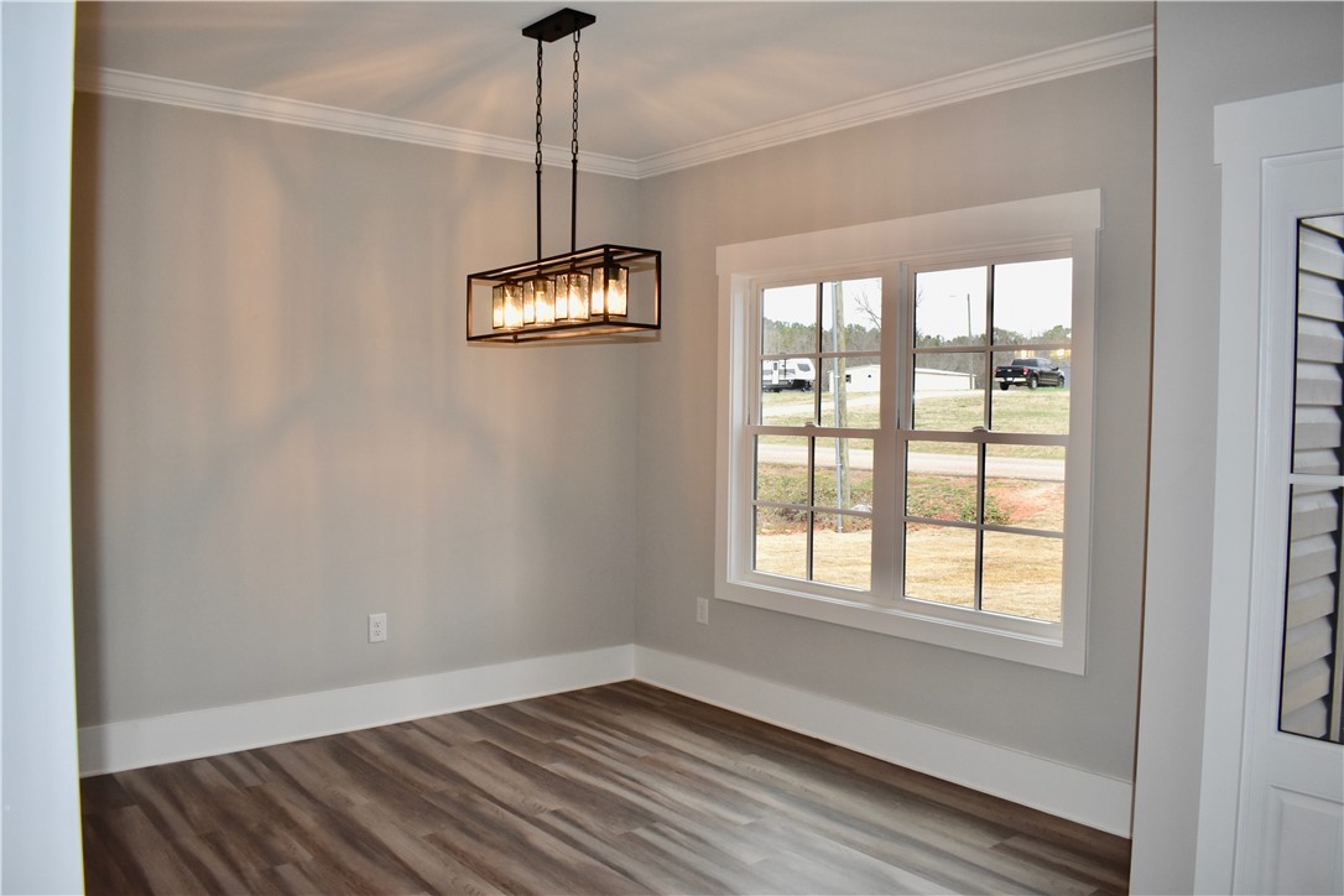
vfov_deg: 47.9
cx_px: 672
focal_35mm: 27
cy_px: 448
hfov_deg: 67.4
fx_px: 1008
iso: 800
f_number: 5
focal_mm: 18
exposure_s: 1/200
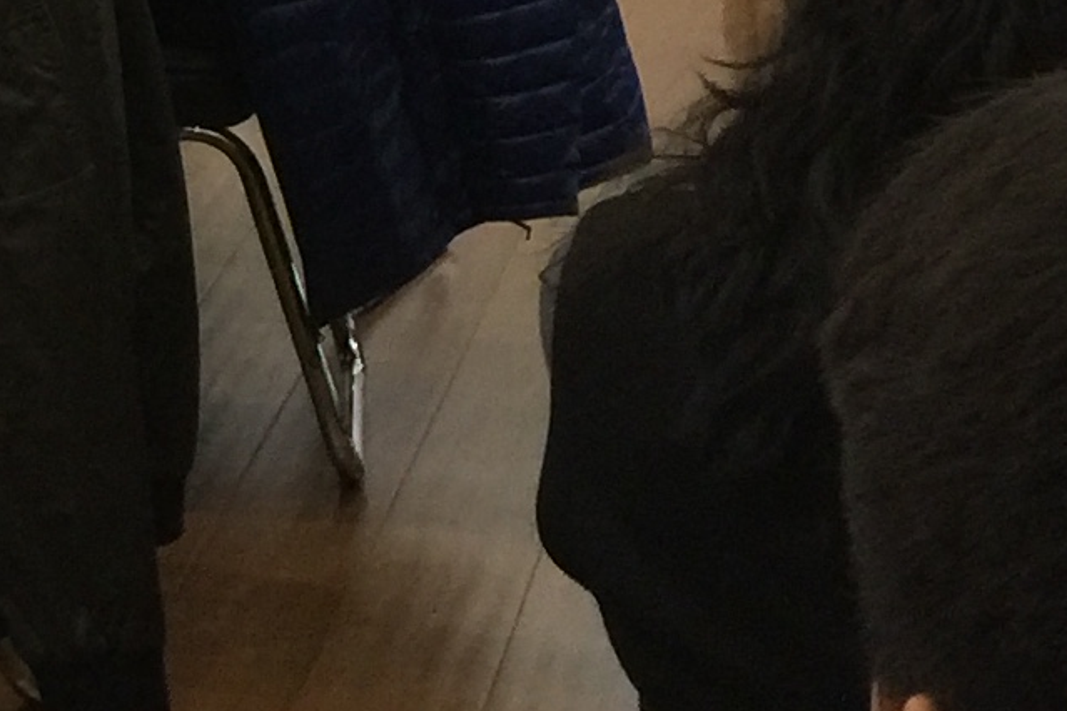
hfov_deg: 12.1
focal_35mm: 154
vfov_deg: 8.6
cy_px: -447
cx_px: -972
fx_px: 4564
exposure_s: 1/17
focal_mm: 4.15
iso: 64
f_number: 2.2
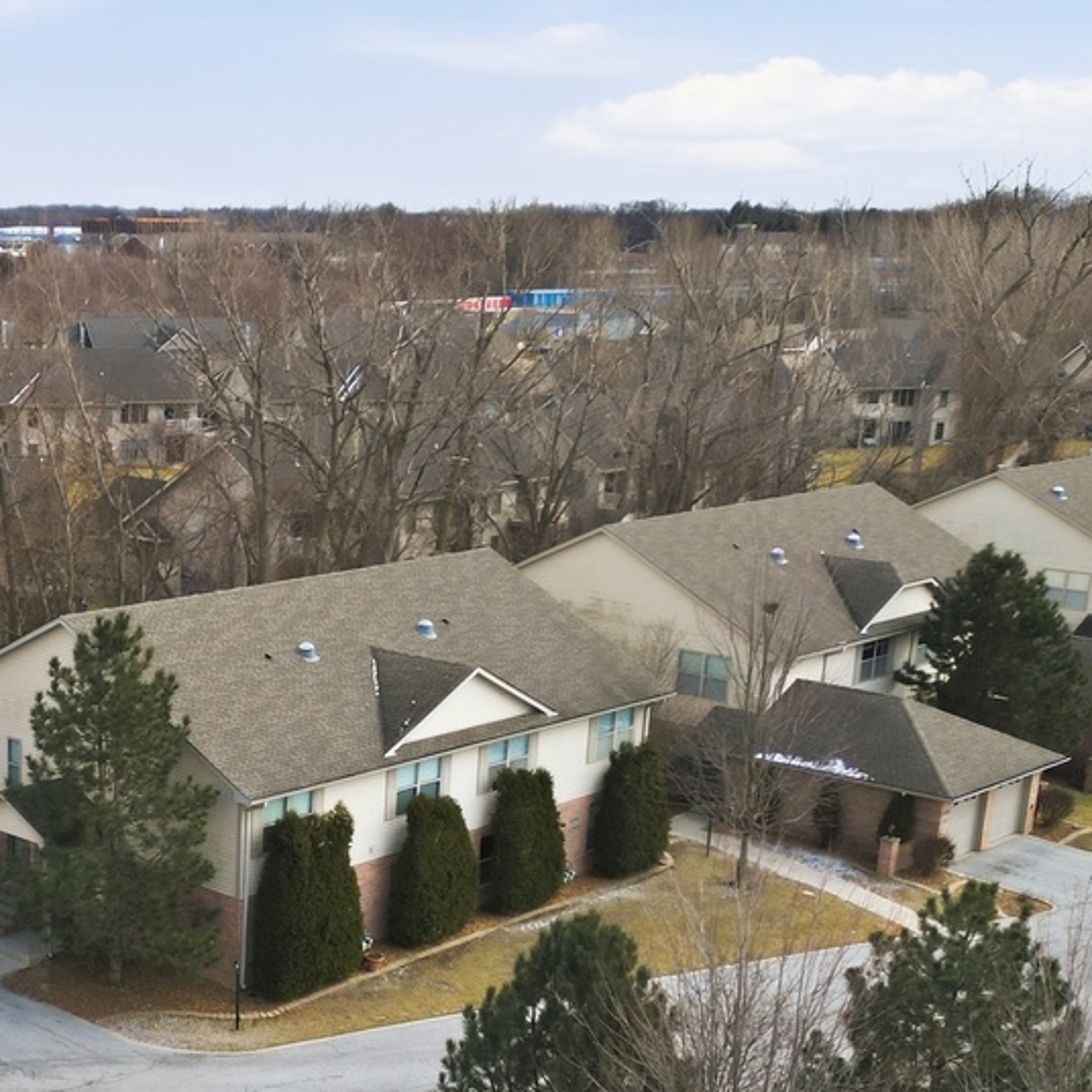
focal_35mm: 57
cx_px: 112
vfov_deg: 29.5
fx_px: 2034
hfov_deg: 28.9
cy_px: 841
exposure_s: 1/2000
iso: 200
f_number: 1.7
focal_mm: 6.7
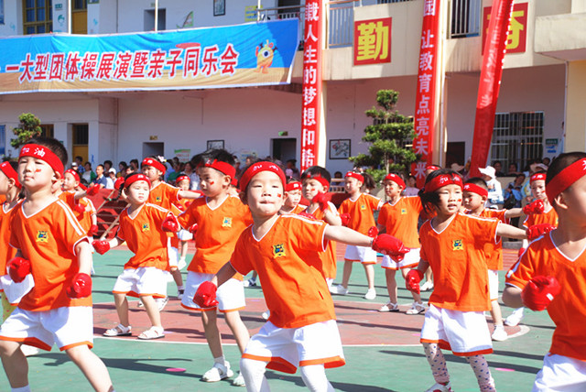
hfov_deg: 27.0
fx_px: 1222
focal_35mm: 75
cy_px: 196
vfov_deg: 18.2
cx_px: 293
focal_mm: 50
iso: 100
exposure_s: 1/200
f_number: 7.1
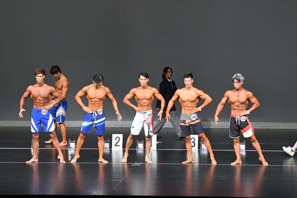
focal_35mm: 183
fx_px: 1509
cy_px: 99
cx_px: 148
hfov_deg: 11.2
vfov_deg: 7.5
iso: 5000
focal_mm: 122
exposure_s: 1/400
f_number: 5.6
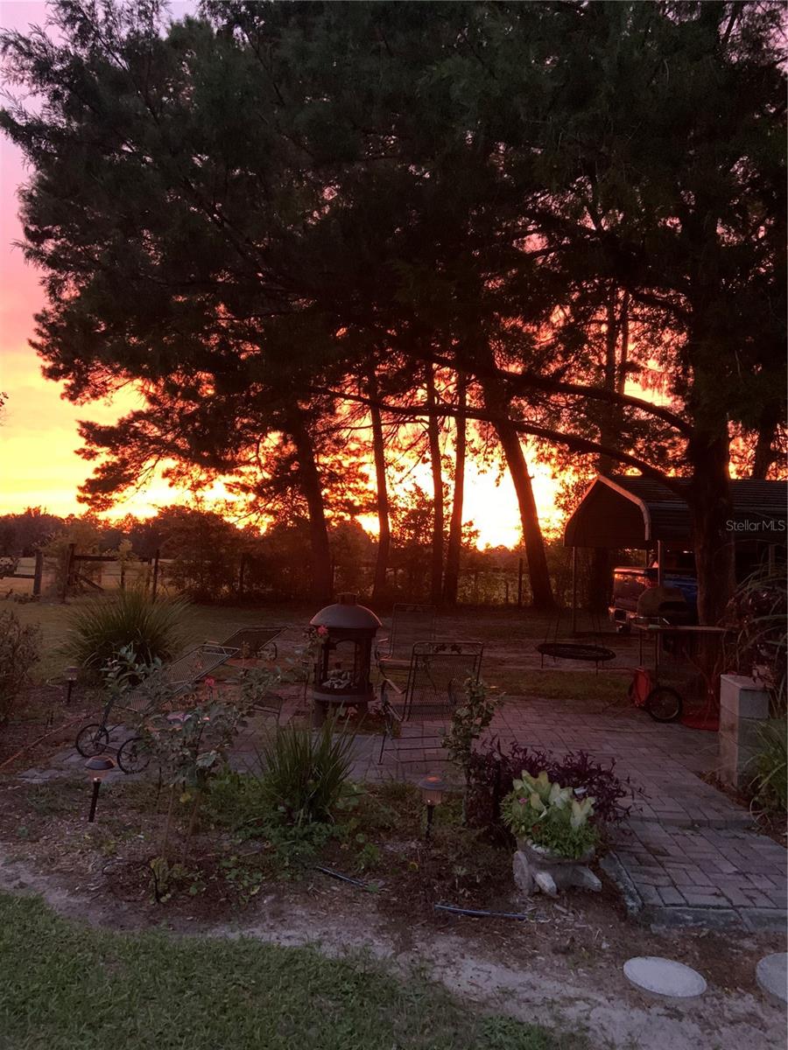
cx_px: 394
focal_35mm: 26
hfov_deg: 53.1
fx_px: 789
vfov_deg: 67.3
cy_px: 525
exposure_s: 1/30
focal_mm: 4.25
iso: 640
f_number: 1.8
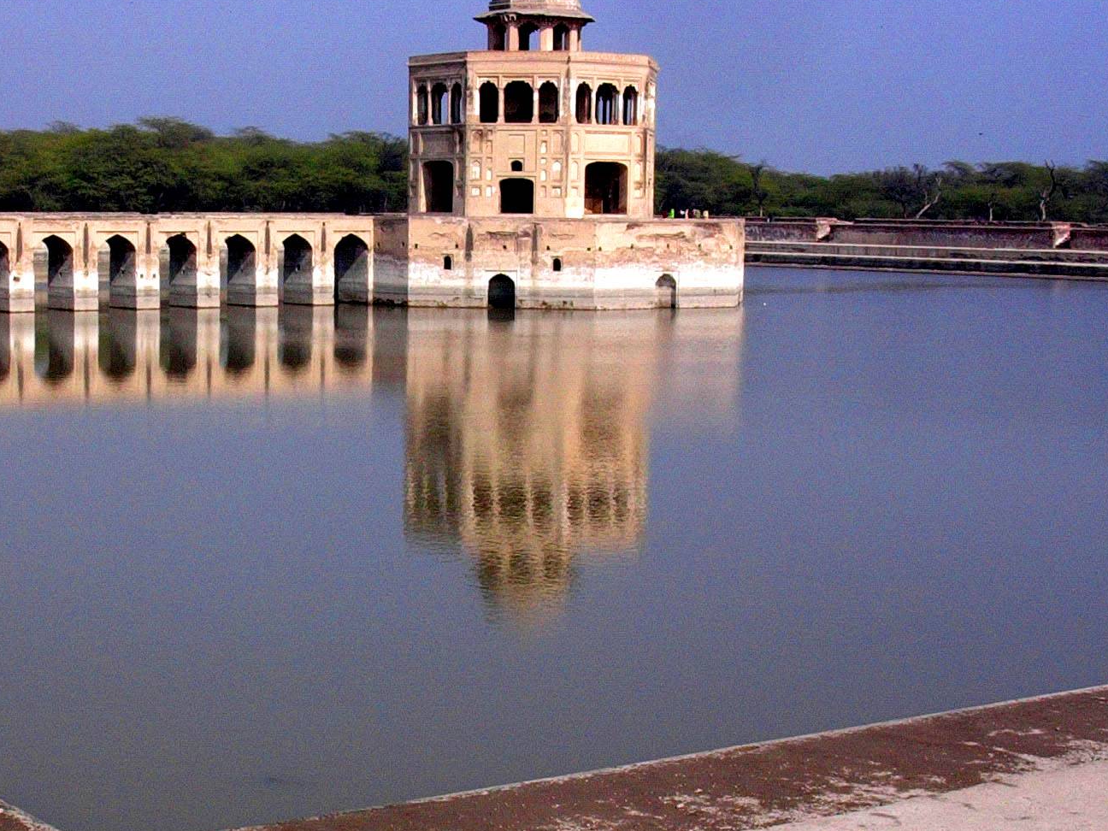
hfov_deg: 27.5
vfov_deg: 20.9
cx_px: 298
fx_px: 2241
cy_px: 552
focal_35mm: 70
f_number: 5.8
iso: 70
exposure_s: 1/395
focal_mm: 6.7
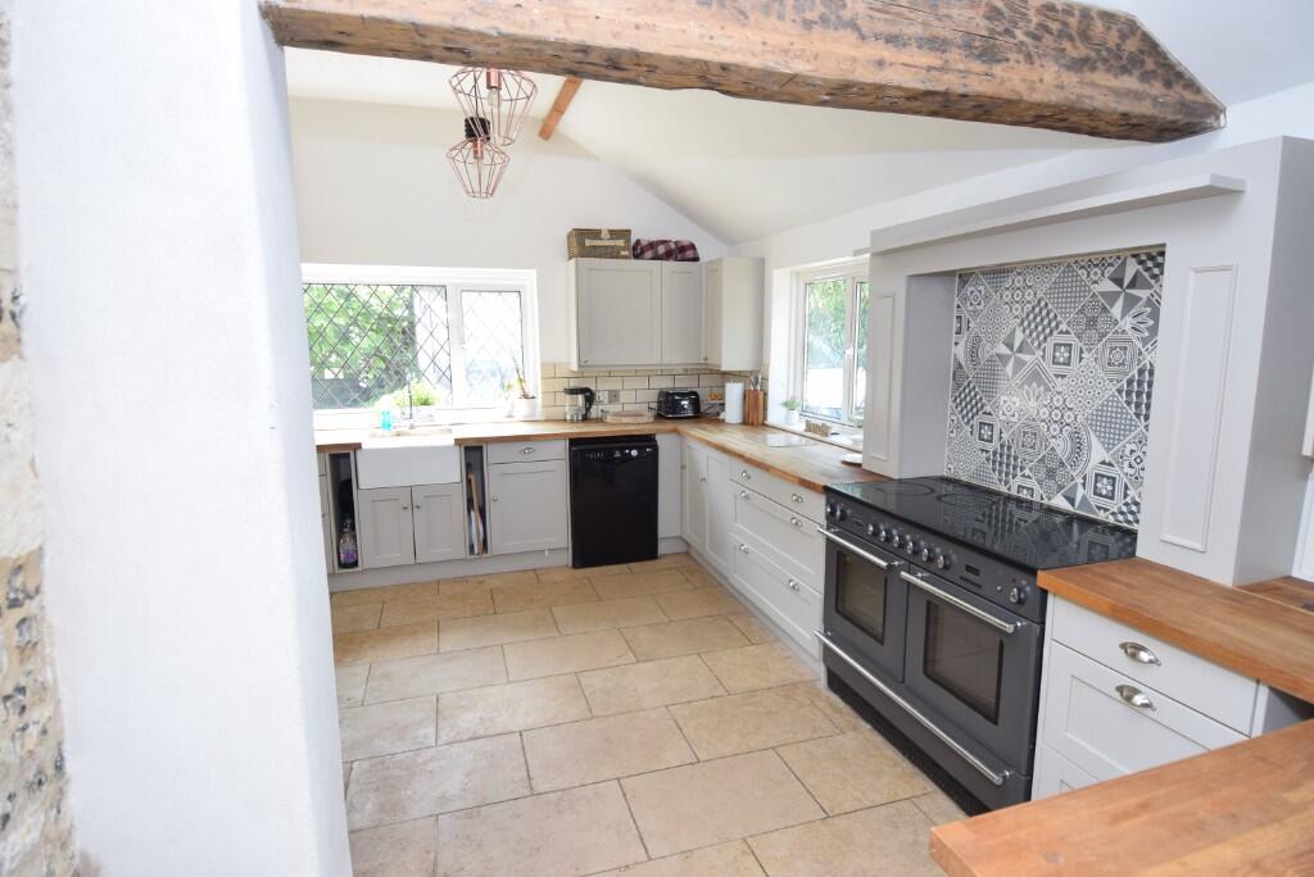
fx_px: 657
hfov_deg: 90.0
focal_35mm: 18
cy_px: 438
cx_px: 657
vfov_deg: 67.5
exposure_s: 1/125
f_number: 5.6
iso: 400
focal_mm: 12
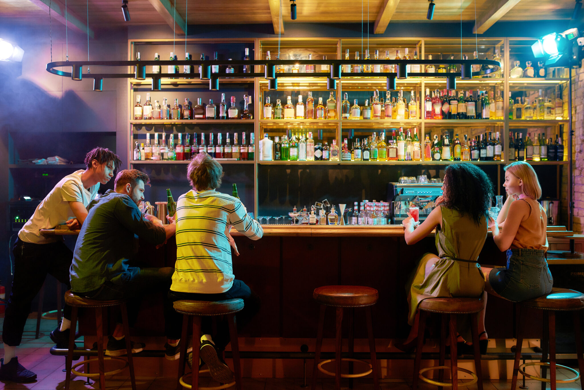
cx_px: 292
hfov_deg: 54.4
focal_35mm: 35
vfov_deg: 37.9
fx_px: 568
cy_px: 195
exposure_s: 1/100
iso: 400
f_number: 3.2
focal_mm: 35
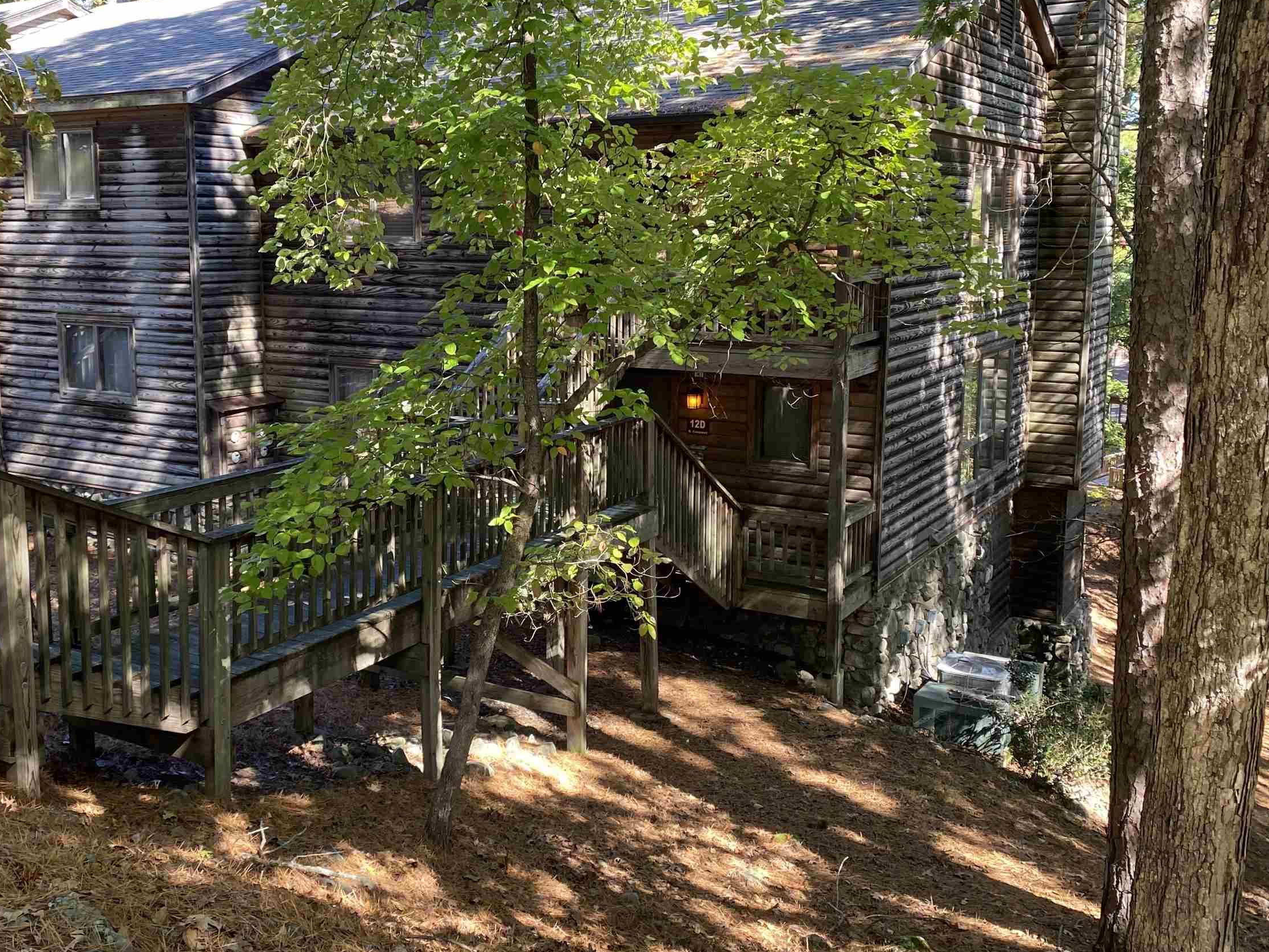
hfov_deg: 51.1
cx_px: 525
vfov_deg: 39.6
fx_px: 1320
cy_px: 405
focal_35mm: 36
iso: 50
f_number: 1.8
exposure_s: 1/122
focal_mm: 4.25
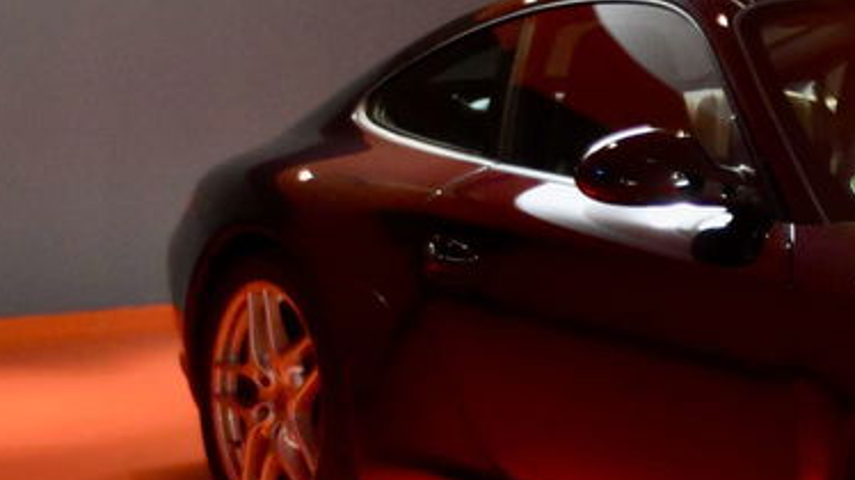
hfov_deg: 15.4
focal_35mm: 133
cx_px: 1086
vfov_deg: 9.1
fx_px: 3024
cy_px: 378
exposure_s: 1/60
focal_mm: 31
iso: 3600
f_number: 4.2
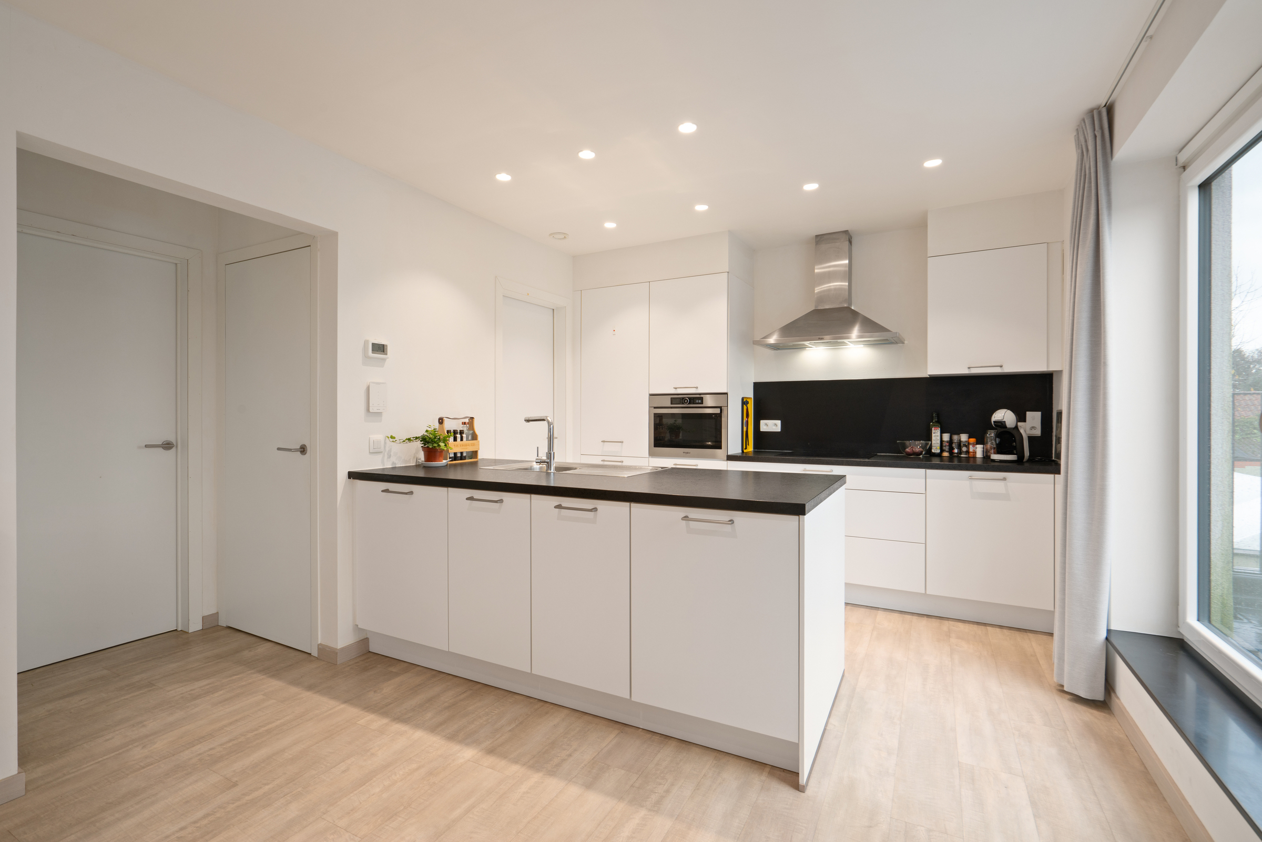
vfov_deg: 73.8
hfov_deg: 96.7
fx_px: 561
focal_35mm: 16
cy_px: 421
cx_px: 631
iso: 250
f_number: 11
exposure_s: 1
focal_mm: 16
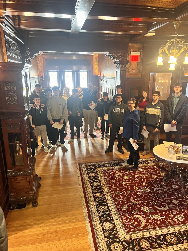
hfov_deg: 53.1
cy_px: 126
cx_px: 94
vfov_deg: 67.3
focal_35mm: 26
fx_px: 188
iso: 400
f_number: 1.5
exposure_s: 1/60
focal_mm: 5.7
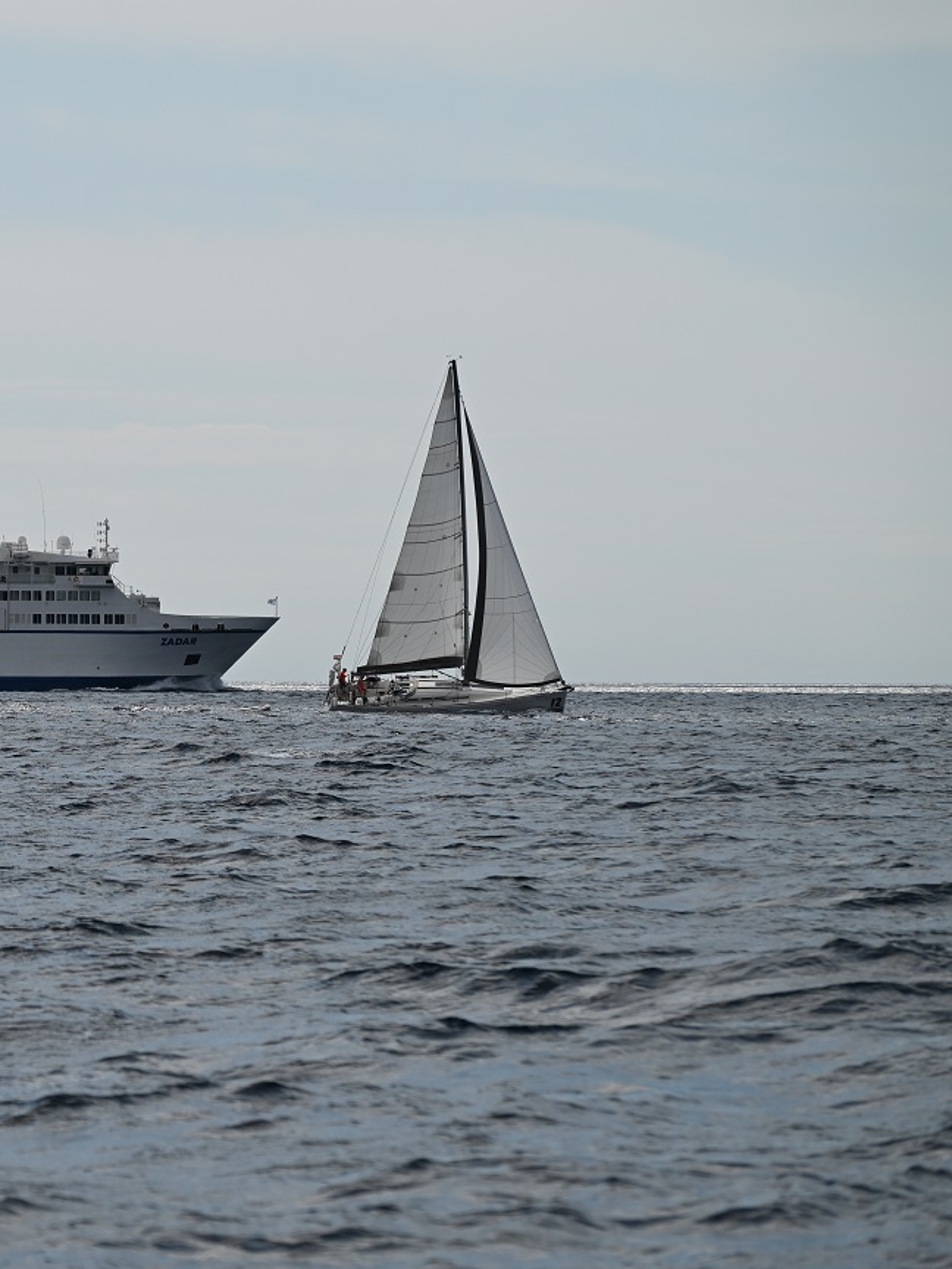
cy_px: 634
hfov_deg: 6.0
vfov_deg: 8.0
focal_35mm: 246
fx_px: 9021
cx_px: 57
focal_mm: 170
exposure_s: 1/1250
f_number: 6.3
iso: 100
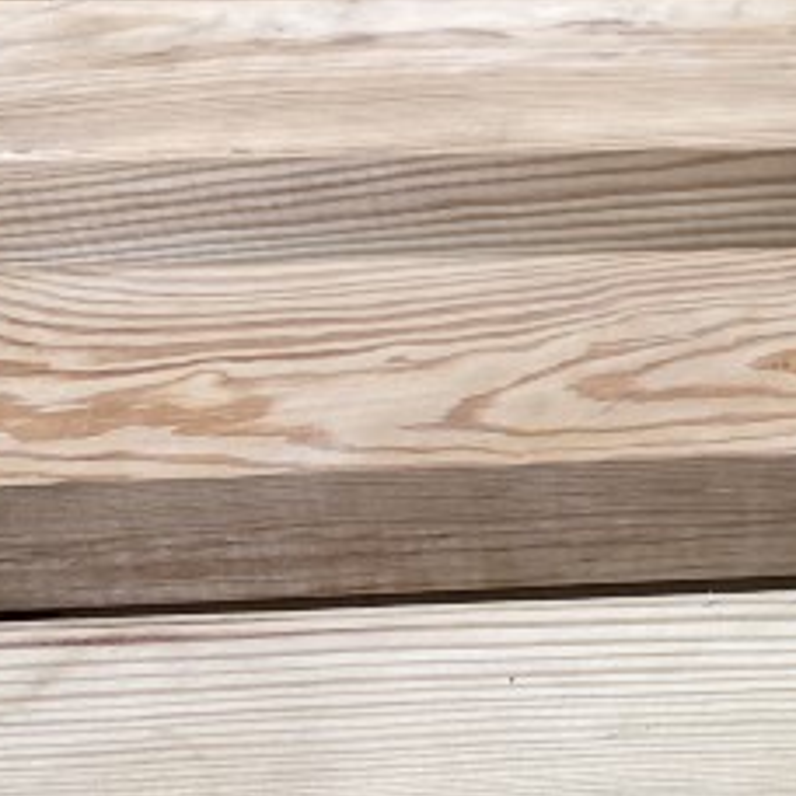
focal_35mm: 103
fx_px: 2680
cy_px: -31
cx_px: 1623
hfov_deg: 14.0
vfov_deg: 16.5
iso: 32
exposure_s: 1/189
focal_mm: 4.25
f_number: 1.8
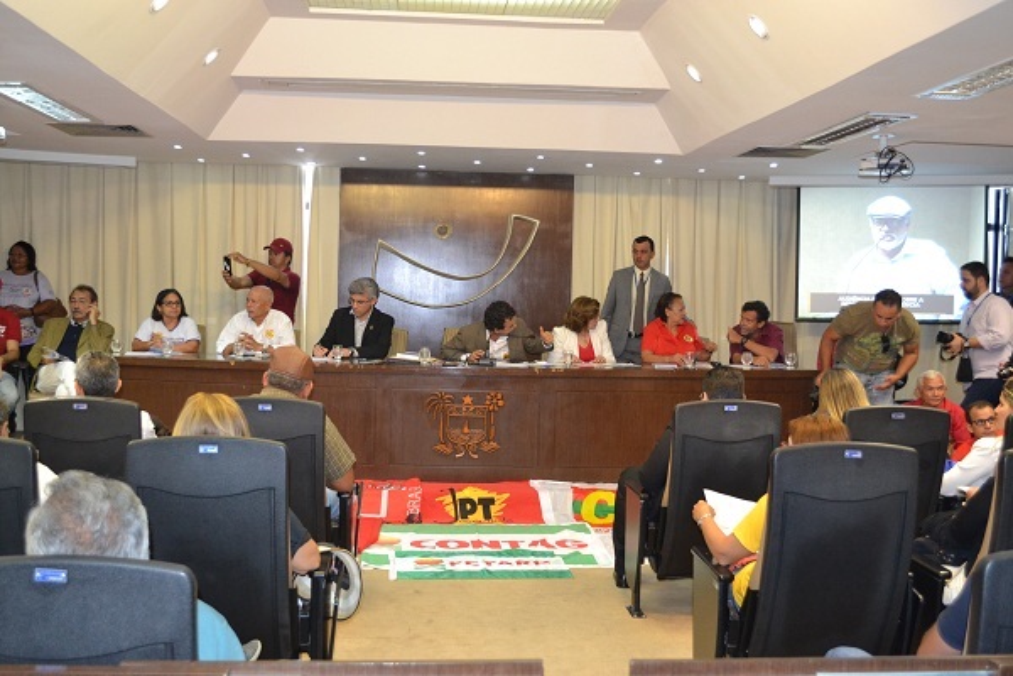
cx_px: 506
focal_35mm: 36
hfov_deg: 53.1
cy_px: 338
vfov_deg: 36.9
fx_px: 1013
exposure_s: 1/60
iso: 2000
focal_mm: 24
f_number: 4
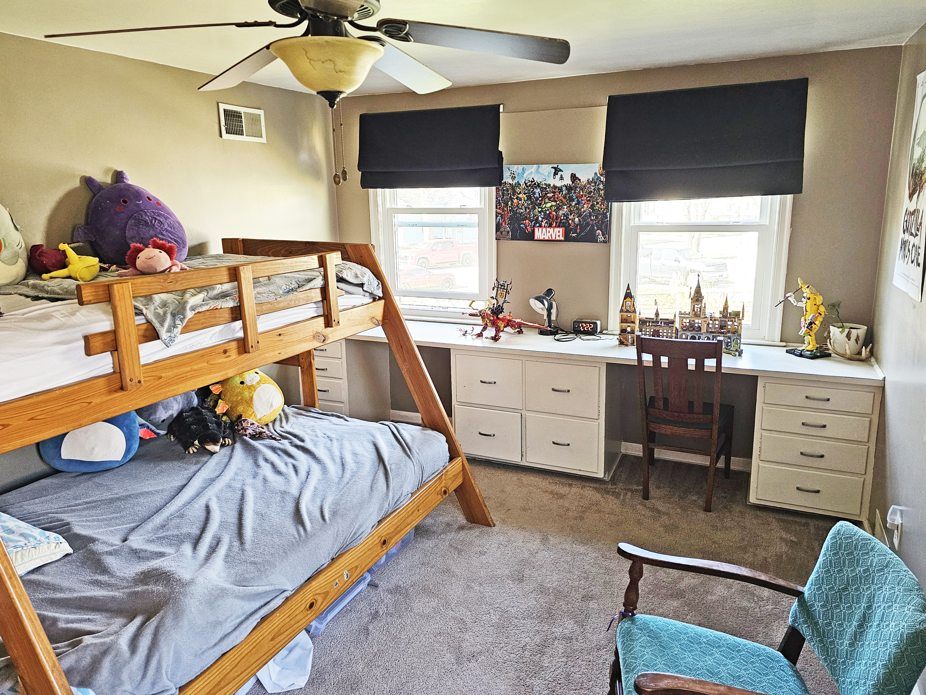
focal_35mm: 24
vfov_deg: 56.8
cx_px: 464
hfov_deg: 71.6
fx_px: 642
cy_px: 335
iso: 500
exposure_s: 1/120
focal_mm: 6.3
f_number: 1.7
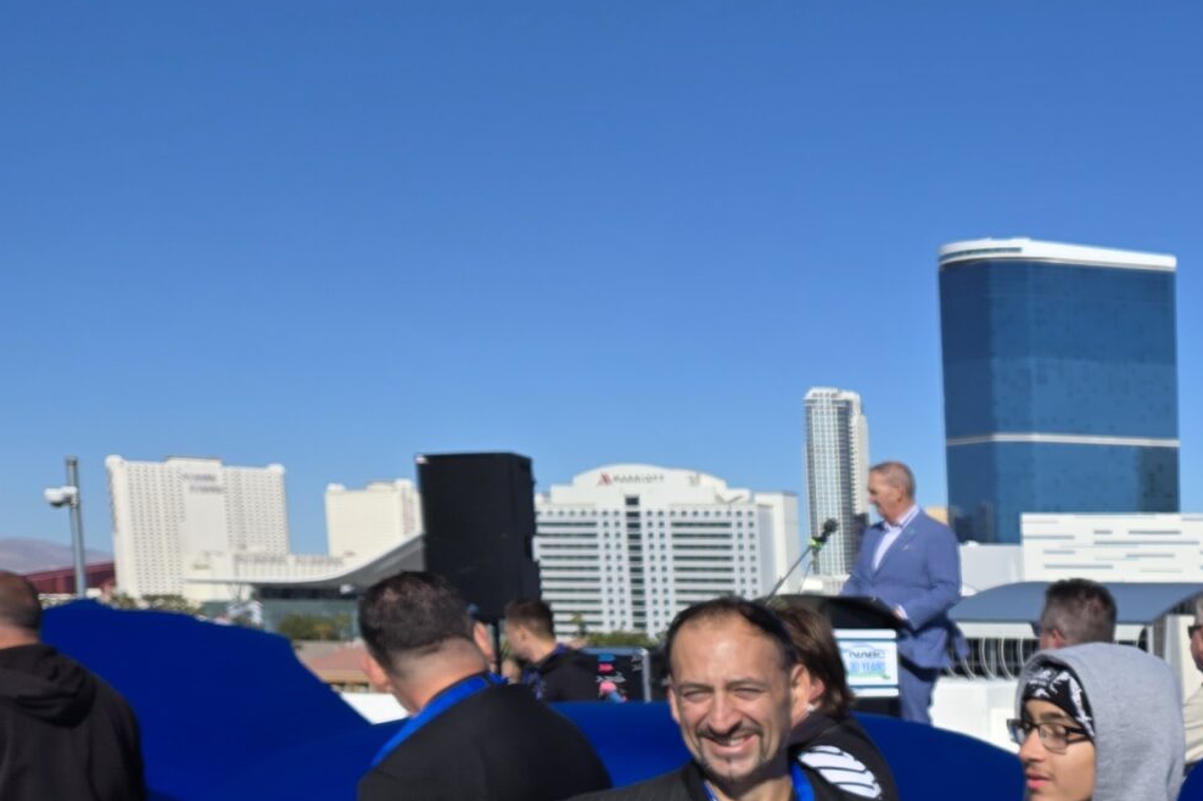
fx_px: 2071
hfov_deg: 28.3
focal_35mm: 62
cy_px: 960
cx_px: 1434
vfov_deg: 20.5
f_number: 1.8
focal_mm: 5.4
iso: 25
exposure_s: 1/3026
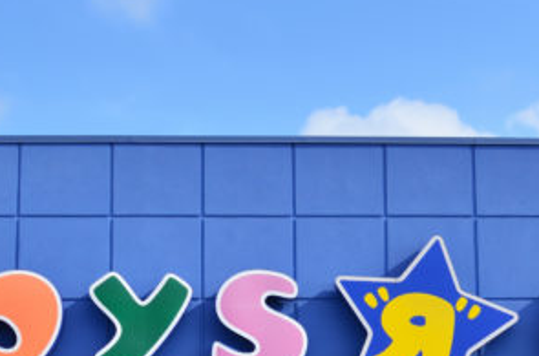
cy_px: 366
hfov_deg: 23.7
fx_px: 1284
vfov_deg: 15.5
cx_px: 281
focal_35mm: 86
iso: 100
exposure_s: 1/200
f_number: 8
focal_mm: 22
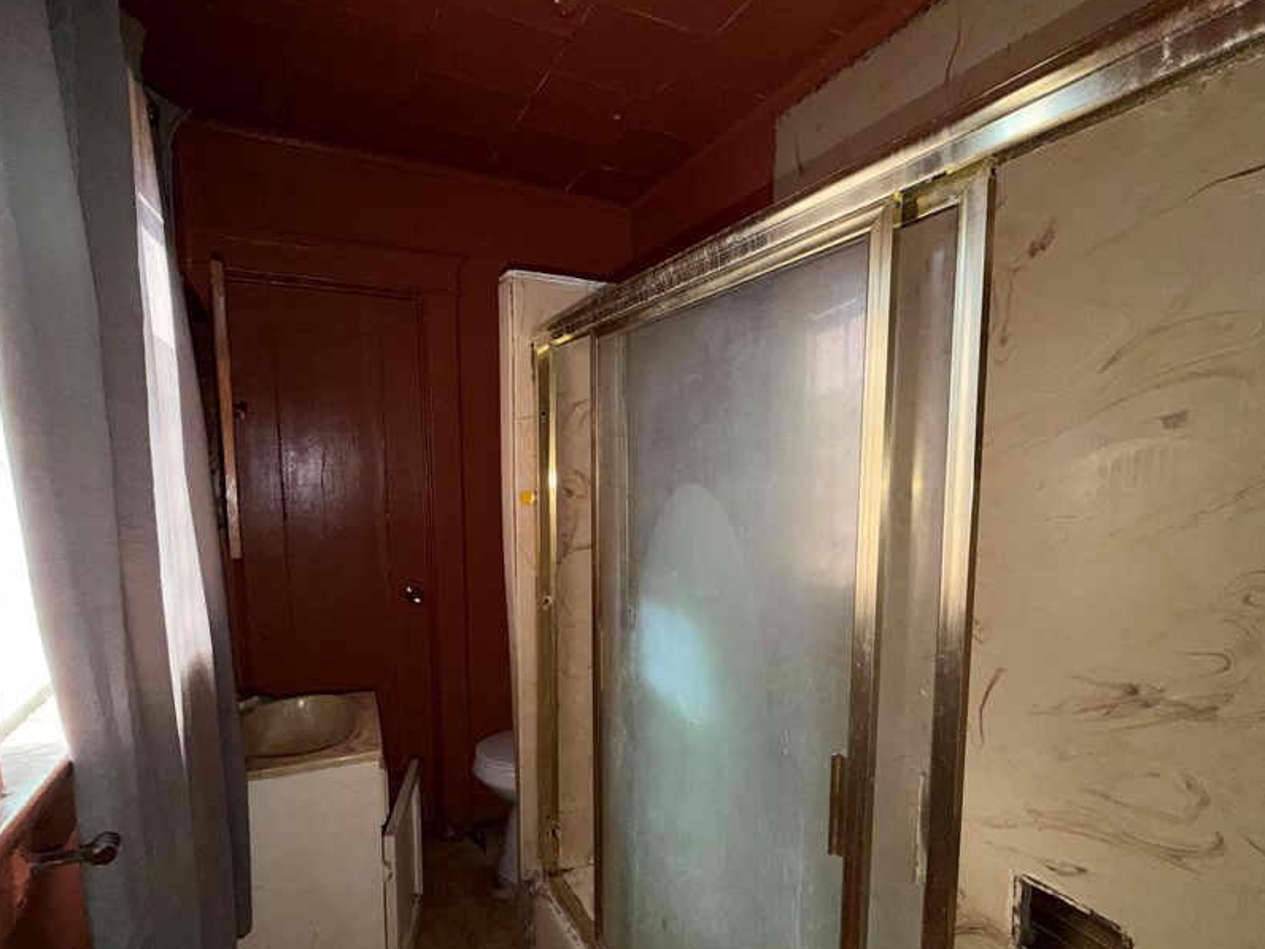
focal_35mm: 18
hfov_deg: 87.7
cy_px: 539
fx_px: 658
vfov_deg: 71.3
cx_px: 652
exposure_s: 1/60
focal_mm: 2.22
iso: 80
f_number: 2.2
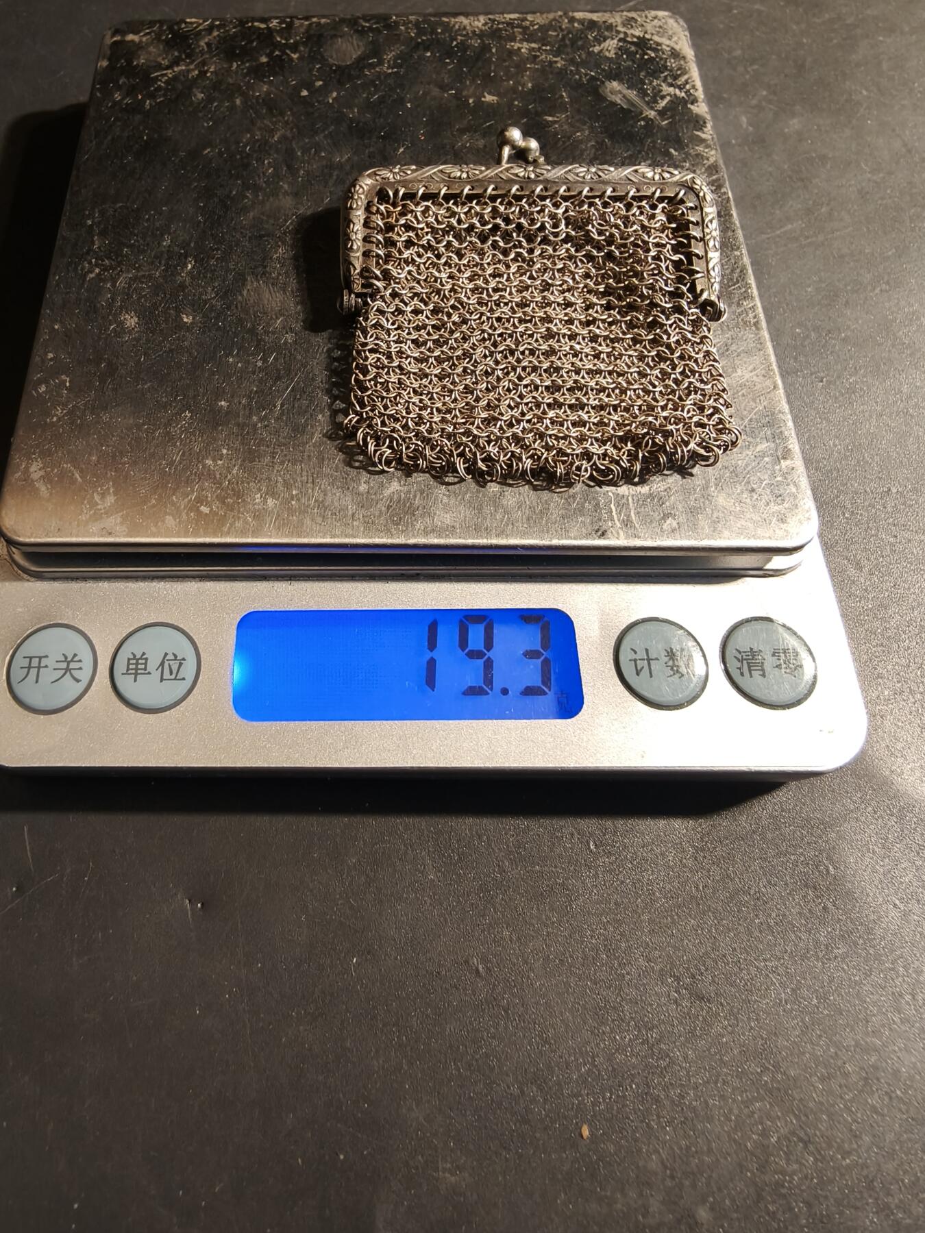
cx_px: 462
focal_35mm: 23
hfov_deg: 58.9
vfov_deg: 73.9
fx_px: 819
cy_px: 616
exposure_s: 1/64.9
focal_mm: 2.32
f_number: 2
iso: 320
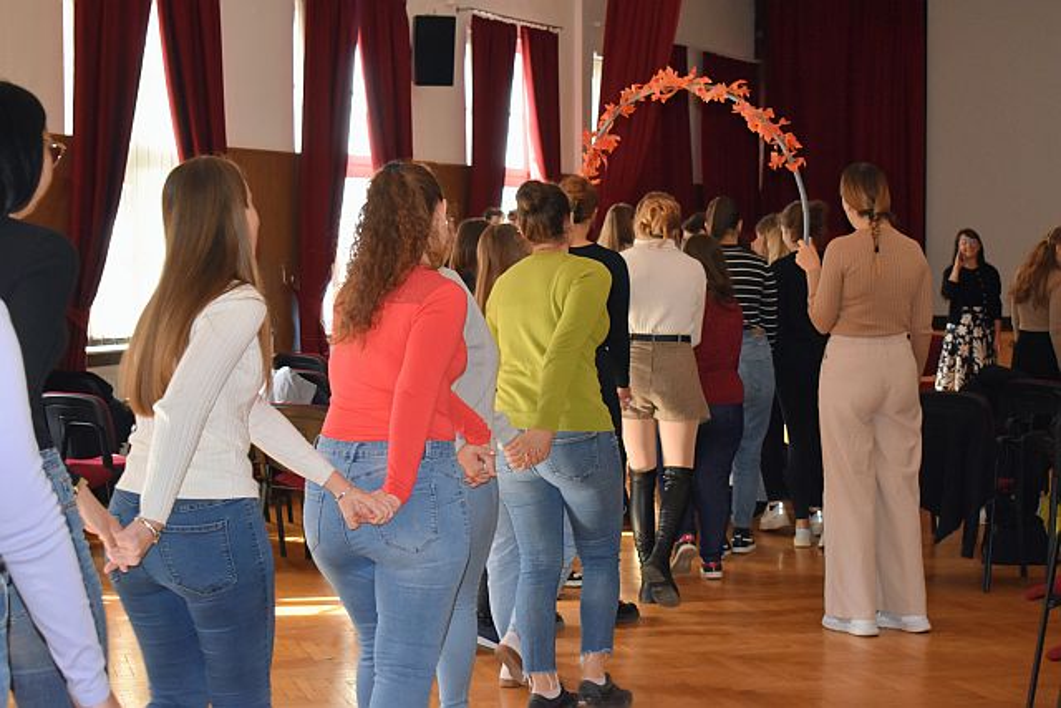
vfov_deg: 22.6
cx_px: 530
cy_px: 354
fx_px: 1769
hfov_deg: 33.4
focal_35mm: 60
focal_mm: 40
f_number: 4.8
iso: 1000
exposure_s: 1/125
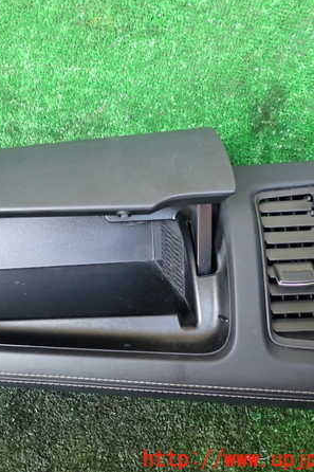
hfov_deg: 31.1
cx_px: 64
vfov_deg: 46.4
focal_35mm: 42
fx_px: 550
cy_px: 235
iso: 320
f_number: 2.3
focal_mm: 5.4
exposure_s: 1/30
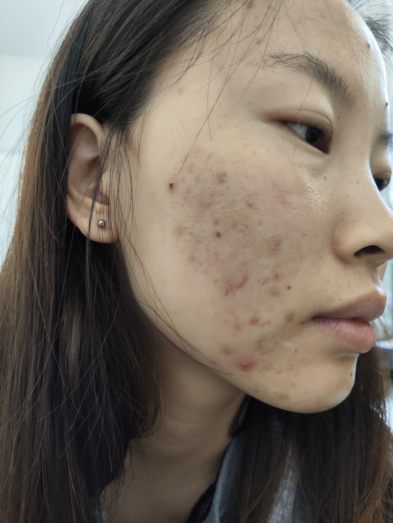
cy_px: 262
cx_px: 196
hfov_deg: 54.9
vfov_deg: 69.4
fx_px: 378
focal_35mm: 25
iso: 207
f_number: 1.79
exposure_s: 1/33.3
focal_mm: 4.71
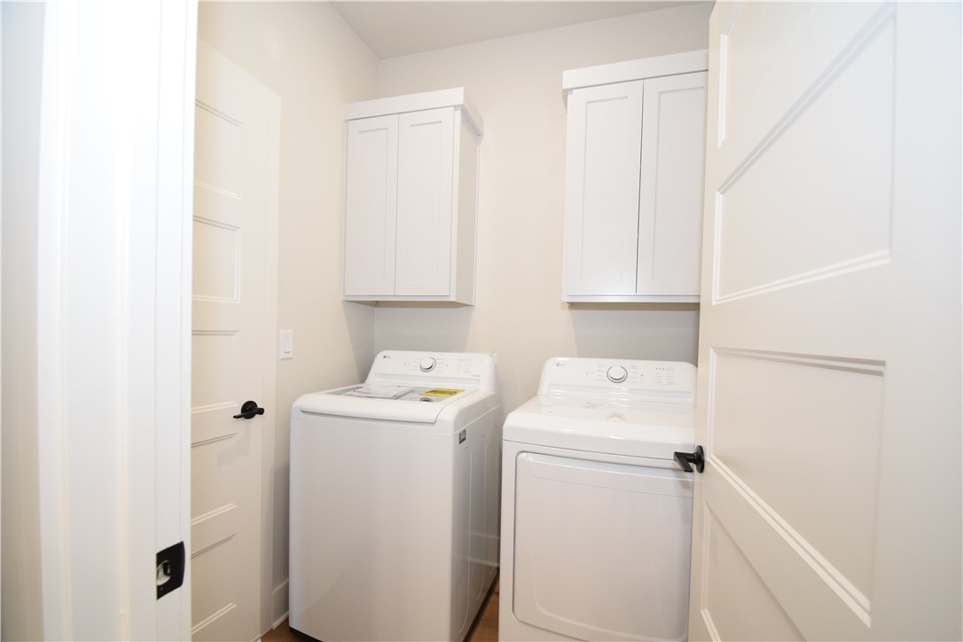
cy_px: 321
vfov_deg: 77.3
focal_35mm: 15
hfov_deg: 100.4
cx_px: 482
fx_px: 401
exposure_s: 1/100
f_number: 5
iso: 800
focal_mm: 10
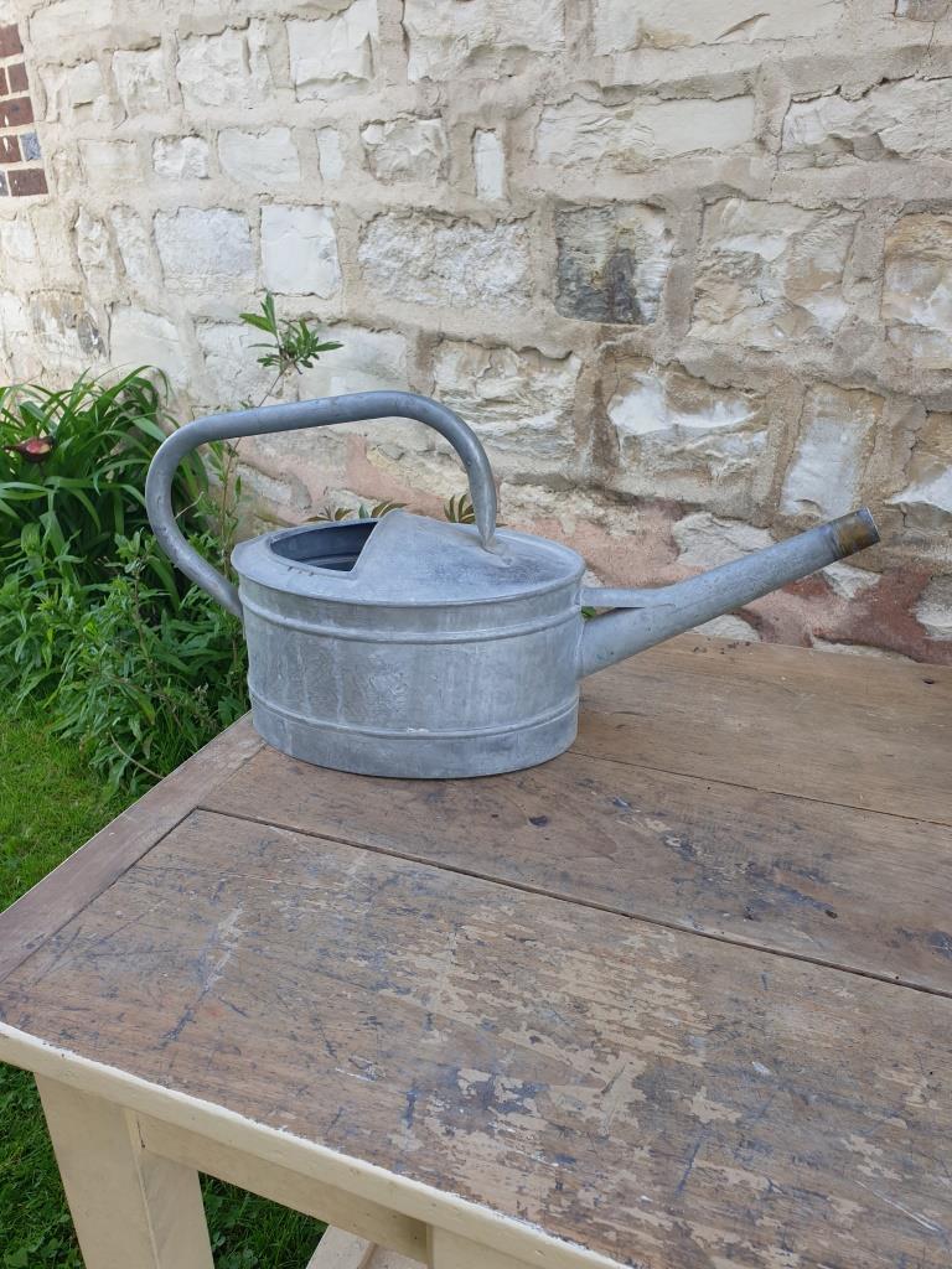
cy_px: 634
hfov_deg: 53.1
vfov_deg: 67.3
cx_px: 476
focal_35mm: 26
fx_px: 953
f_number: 2.4
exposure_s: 1/115
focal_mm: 4.3
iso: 50
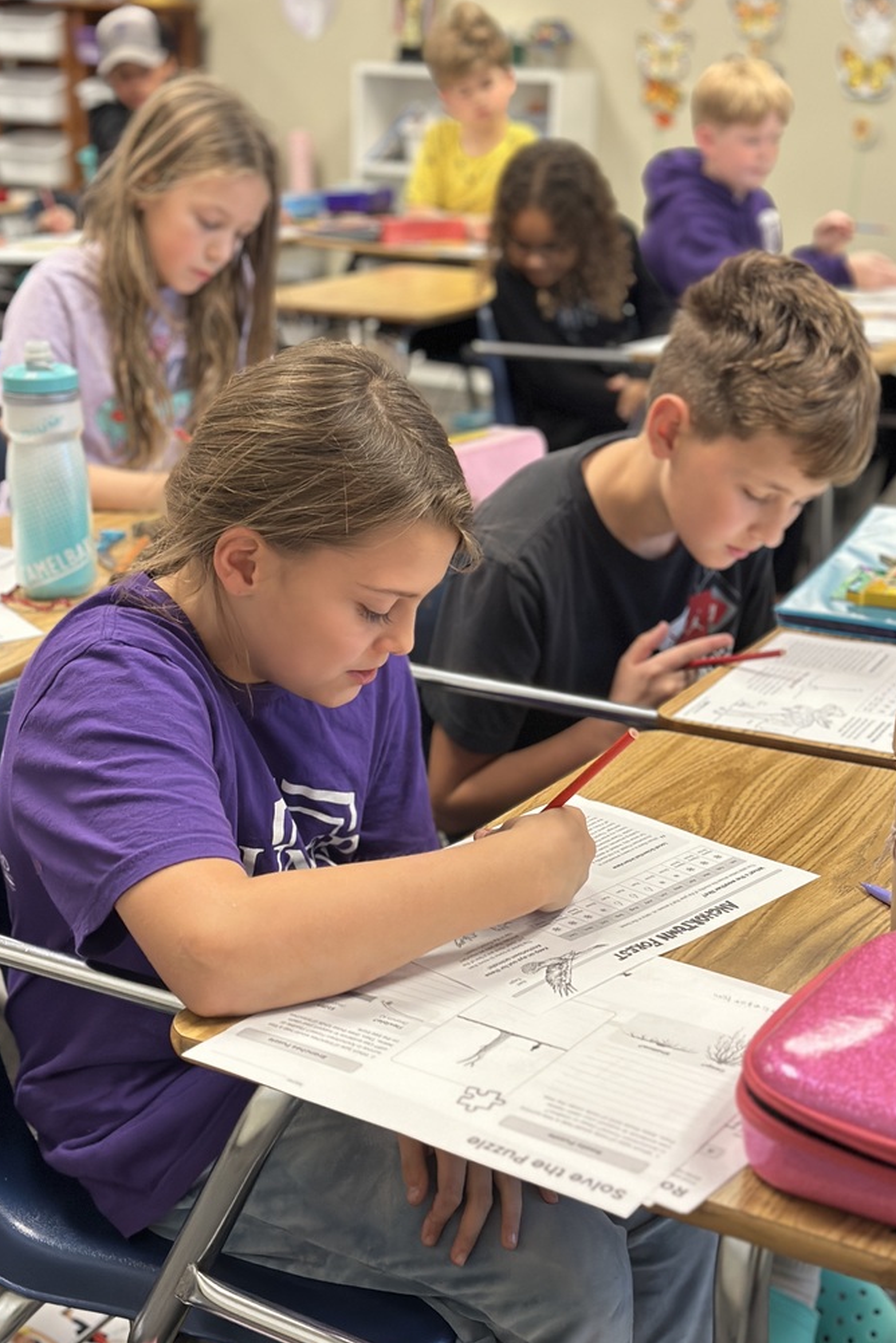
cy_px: 667
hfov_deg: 26.5
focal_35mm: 51
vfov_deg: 38.9
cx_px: 453
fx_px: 1904
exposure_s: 1/60
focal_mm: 6.86
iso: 250
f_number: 1.78
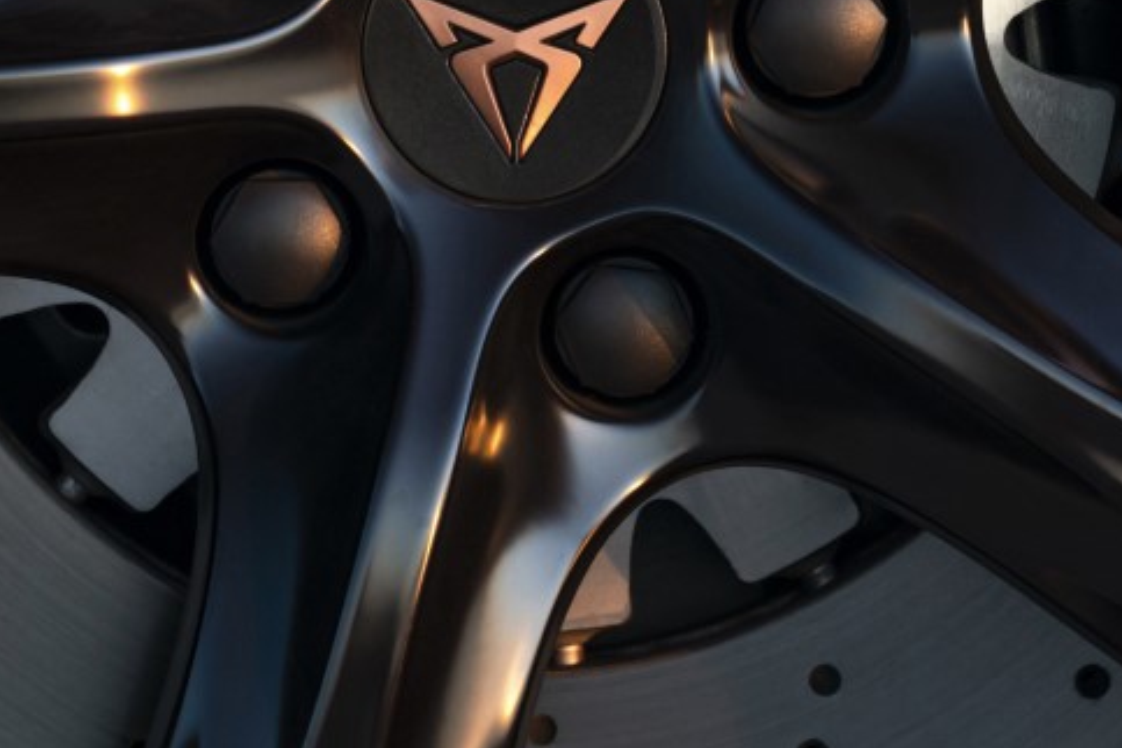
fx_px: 18200
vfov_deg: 2.4
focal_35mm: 584
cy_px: 74
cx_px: 525
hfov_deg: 3.5
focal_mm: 174
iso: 500
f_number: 6.3
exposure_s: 1/60
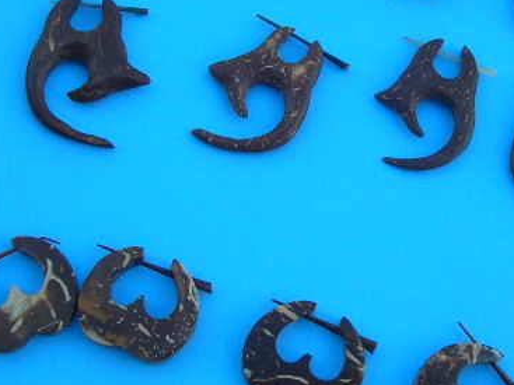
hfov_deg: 31.6
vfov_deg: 23.9
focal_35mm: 61
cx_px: 318
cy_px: 122
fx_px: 905
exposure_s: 1/102
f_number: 2.8
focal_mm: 5.8
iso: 50
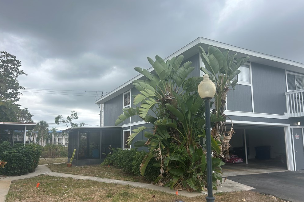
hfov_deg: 65.5
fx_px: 236
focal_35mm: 28
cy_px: 109
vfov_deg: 46.3
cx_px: 151
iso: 50
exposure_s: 1/1038
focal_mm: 5.7
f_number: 1.5
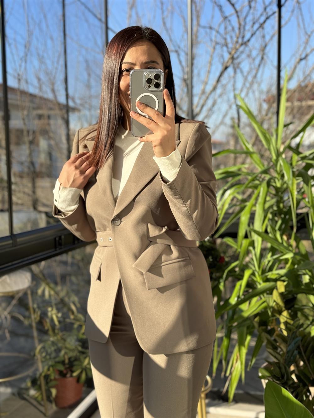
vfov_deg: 39.7
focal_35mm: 48
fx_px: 580
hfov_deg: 30.3
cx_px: 157
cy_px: 209
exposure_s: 1/593
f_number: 1.78
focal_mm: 6.86
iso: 64
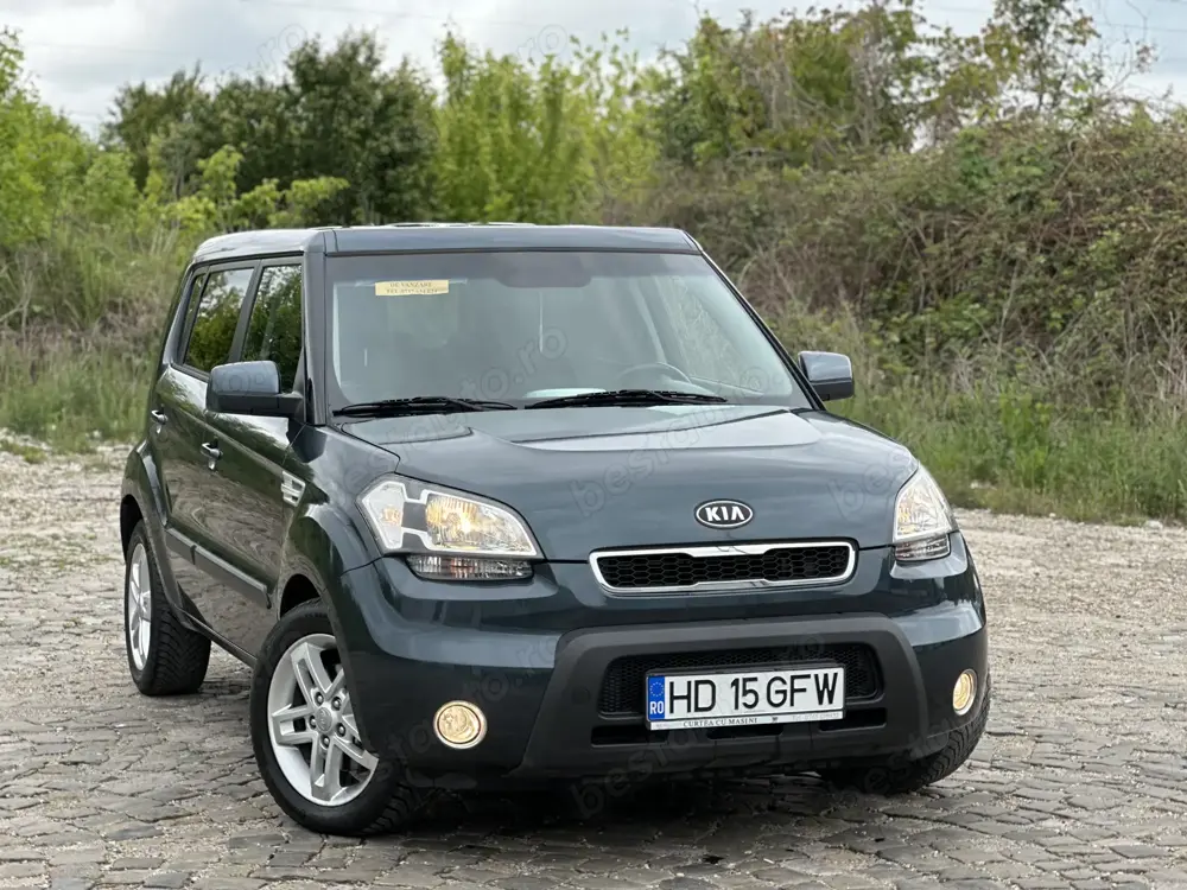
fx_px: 2640
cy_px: 445
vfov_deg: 19.1
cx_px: 594
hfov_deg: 25.3
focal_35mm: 77
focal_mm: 9
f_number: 2.8
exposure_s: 1/132
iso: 20
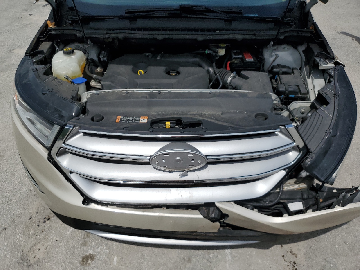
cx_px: 180
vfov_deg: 53.1
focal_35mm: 26
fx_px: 270
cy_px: 135
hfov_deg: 67.3
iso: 50
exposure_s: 1/10000
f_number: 1.5
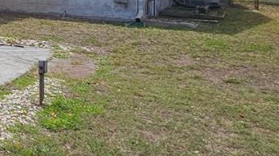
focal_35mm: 65
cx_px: -239
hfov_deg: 20.7
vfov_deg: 17.5
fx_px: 481
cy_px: -39
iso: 50
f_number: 2.2
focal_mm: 2.2
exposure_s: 1/4554
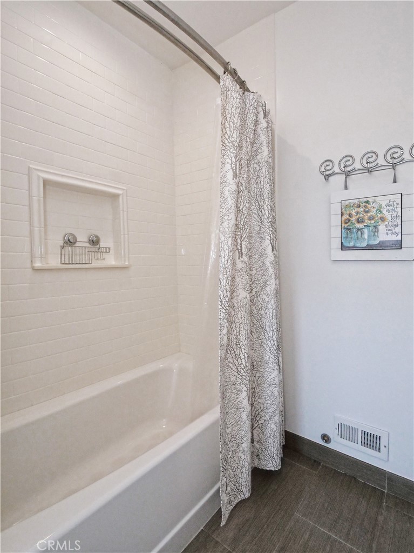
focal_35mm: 16
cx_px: 207
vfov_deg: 94.5
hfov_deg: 78.1
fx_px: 255
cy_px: 276
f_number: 8
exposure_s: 1/250
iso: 1600
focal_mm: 8
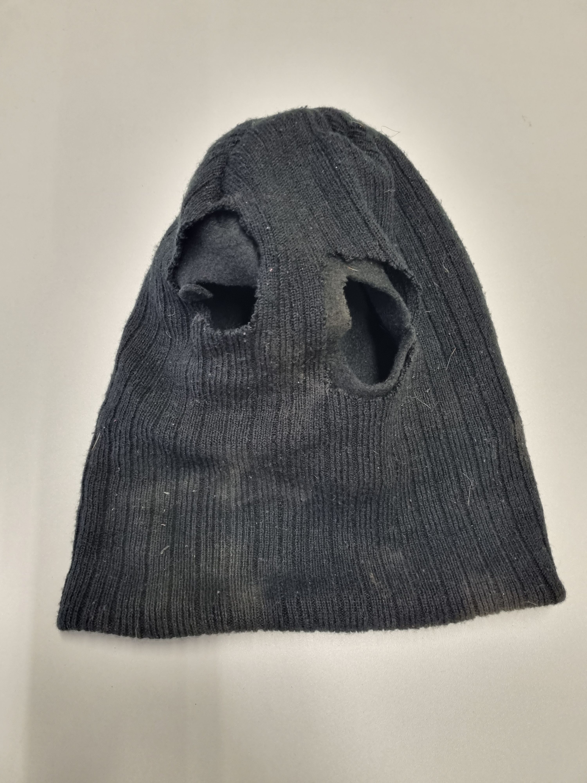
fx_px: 588
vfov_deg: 67.3
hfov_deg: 53.1
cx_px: 294
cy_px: 392
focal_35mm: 26
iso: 800
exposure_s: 1/50
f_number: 1.8
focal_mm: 5.4
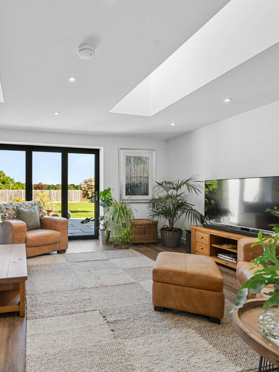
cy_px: 191
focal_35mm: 21
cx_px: 81
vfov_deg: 79.0
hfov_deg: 61.0
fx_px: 226
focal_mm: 14
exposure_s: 1/8
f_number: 8
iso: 400
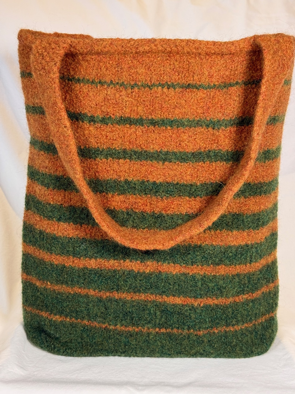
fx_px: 545
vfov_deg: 39.7
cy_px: 197
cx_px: 148
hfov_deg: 30.3
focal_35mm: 48
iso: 160
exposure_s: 1/60
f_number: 1.78
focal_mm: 6.76
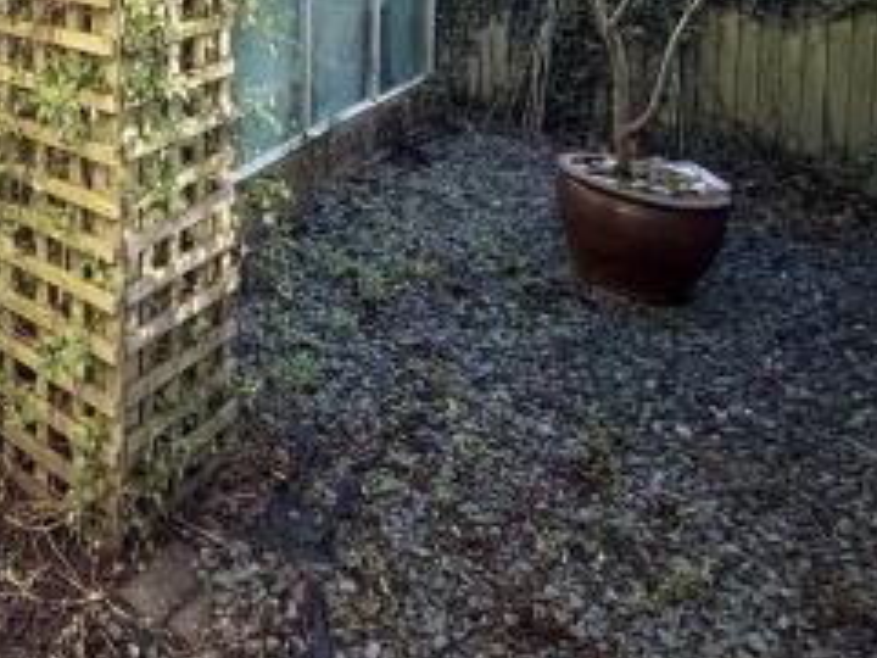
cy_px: -93
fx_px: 861
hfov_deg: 48.5
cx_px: 93
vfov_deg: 34.9
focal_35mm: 34
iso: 50
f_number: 2.2
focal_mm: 2.22
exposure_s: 1/336
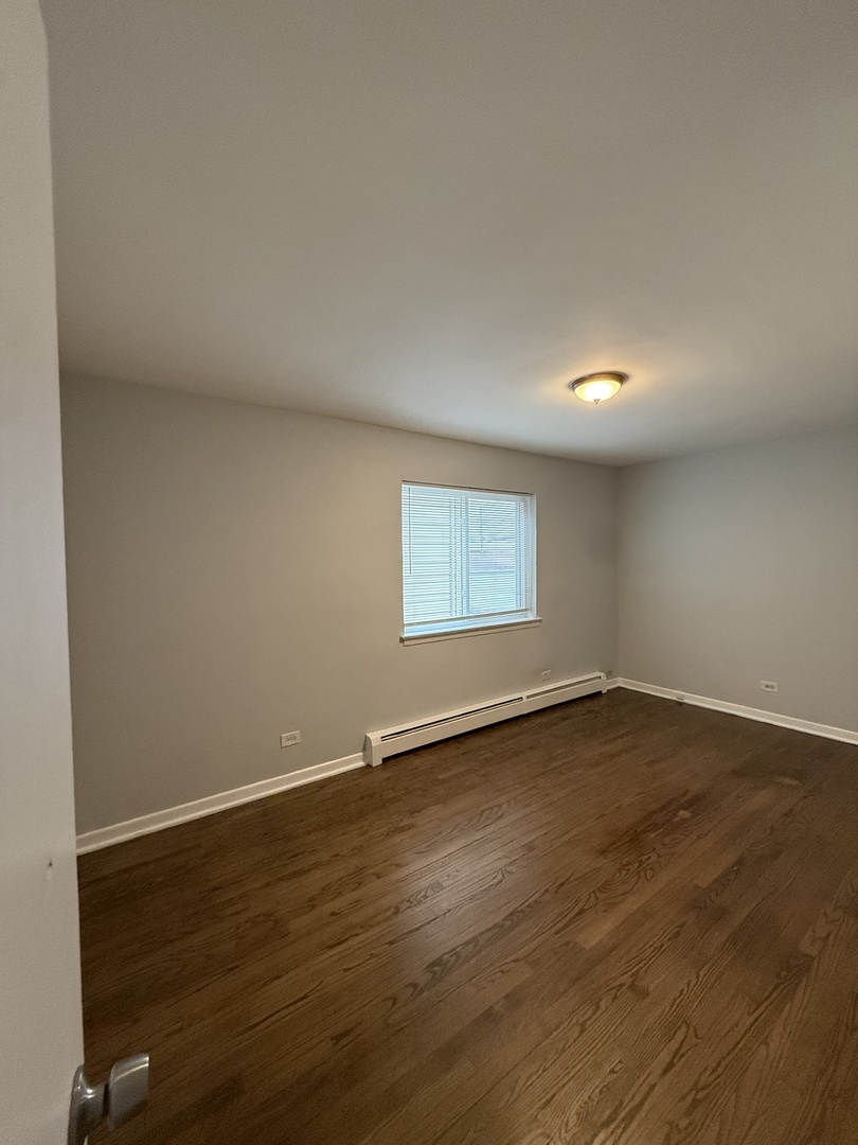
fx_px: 463
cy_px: 572
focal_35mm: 14
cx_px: 429
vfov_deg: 102.1
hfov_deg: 85.7
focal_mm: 2.22
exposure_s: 1/120
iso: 500
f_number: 2.2
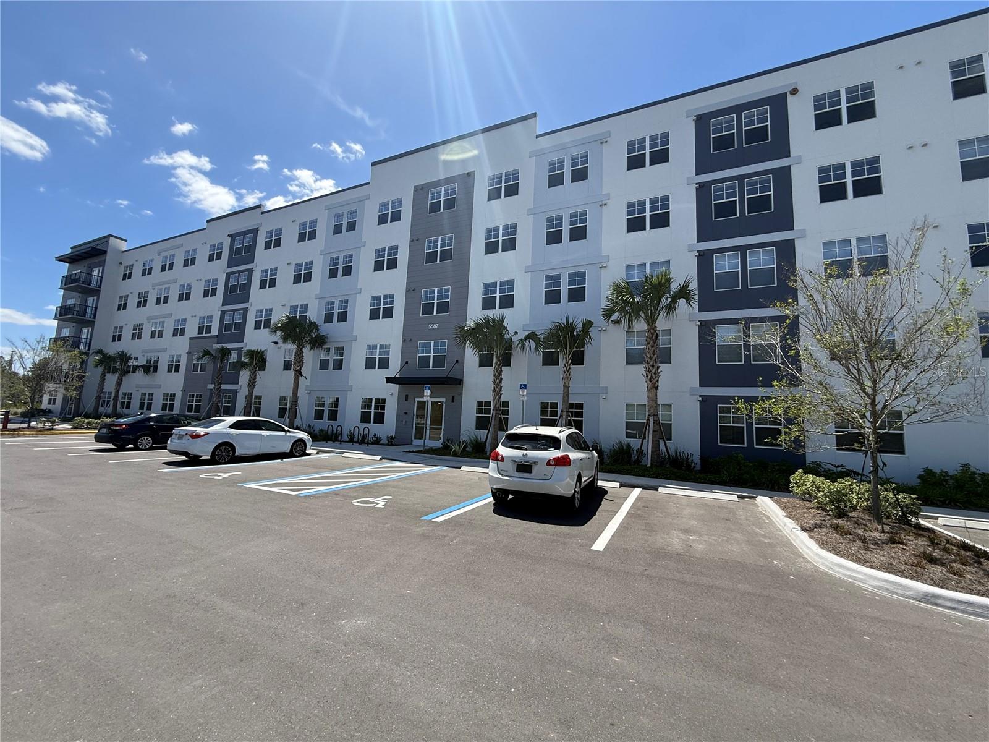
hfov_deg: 102.1
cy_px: 371
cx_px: 494
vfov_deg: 85.7
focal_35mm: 14
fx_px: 400
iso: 50
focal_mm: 2.22
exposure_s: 1/1399
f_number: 2.2
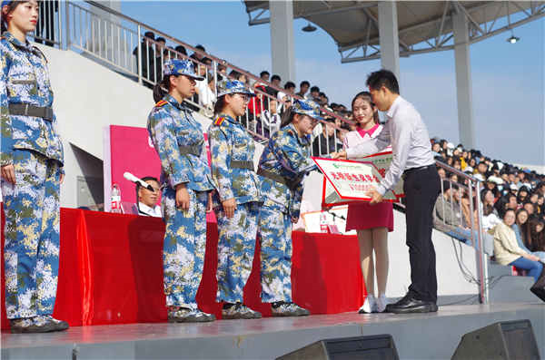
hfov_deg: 27.1
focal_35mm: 75
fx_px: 1133
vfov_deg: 18.1
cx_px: 272
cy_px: 180
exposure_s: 1/1600
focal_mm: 50
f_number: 4
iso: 200
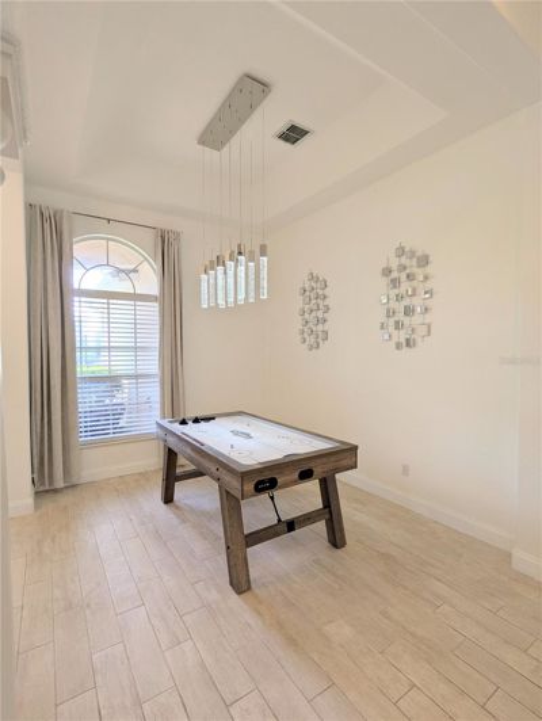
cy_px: 360
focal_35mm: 16
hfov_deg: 78.2
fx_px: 333
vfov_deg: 94.4
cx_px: 271
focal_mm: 2.35
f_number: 2.2
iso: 71
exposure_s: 1/120
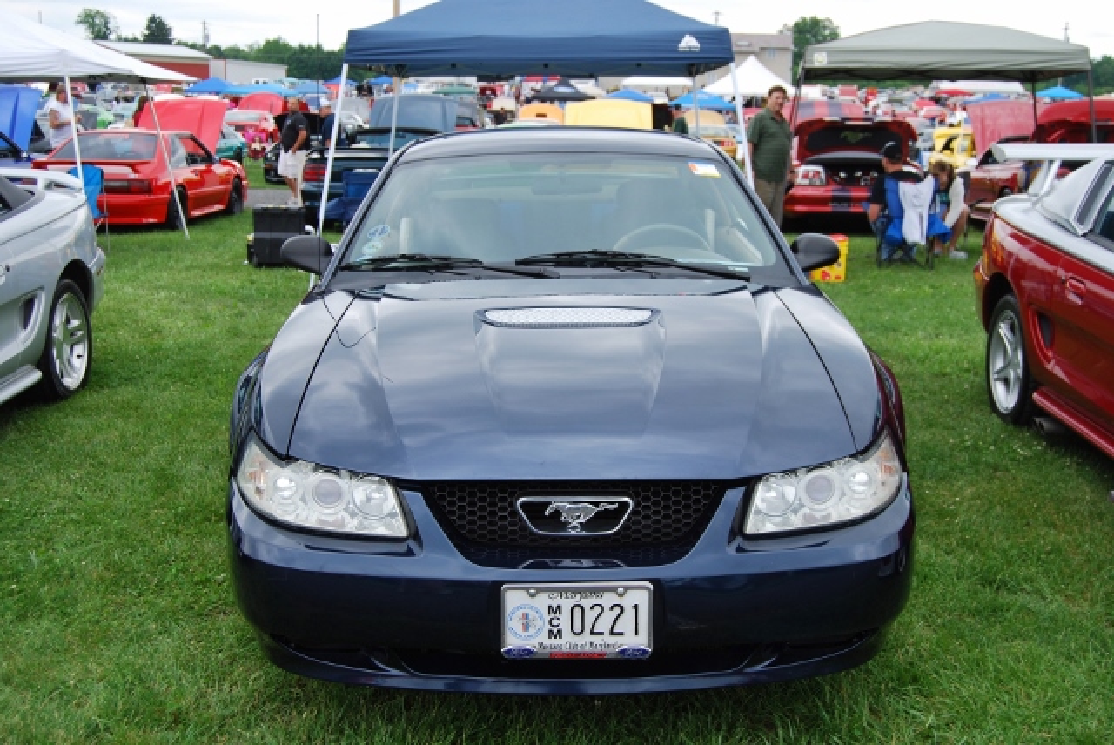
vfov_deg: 34.3
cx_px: 557
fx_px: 1208
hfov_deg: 49.5
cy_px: 372
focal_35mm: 39
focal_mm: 26
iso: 100
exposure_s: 1/125
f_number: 5.6
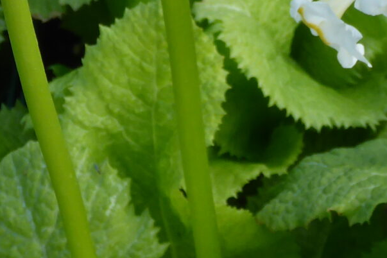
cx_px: 297
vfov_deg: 7.1
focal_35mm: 190
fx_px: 2042
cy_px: -123
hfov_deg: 10.8
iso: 100
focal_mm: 7.4
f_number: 4.2
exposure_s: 1/125
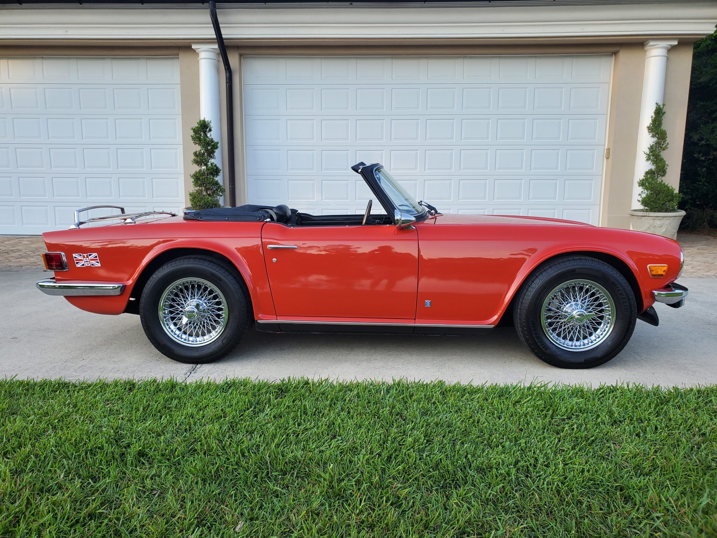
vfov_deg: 53.1
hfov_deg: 67.3
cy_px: 269
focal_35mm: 26
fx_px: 539
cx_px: 358
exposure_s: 1/134
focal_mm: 4.3
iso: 50
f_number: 2.4
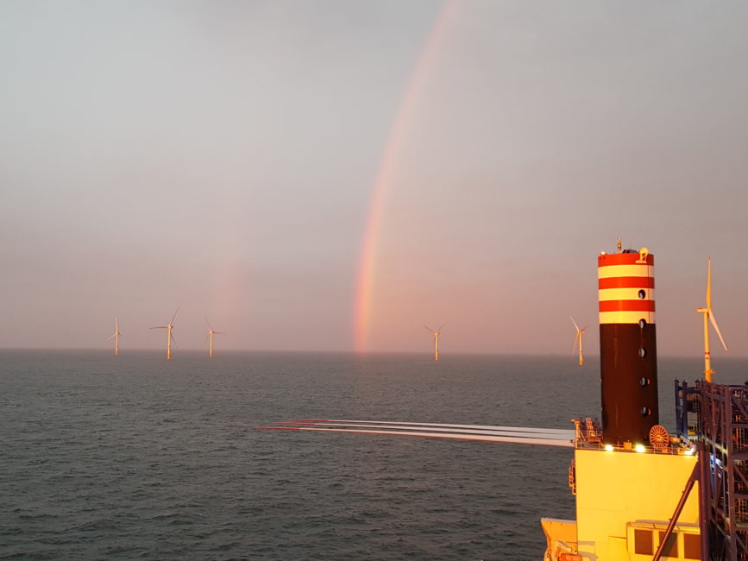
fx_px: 778
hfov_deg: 50.5
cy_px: 282
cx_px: 256
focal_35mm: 36
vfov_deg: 39.6
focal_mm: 4.2
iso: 100
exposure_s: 1/50
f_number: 1.7
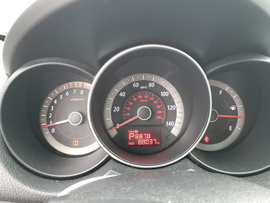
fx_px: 203
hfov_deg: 67.3
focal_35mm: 26
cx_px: 135
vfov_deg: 53.1
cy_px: 102
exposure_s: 1/60.2
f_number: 1.5
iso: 215
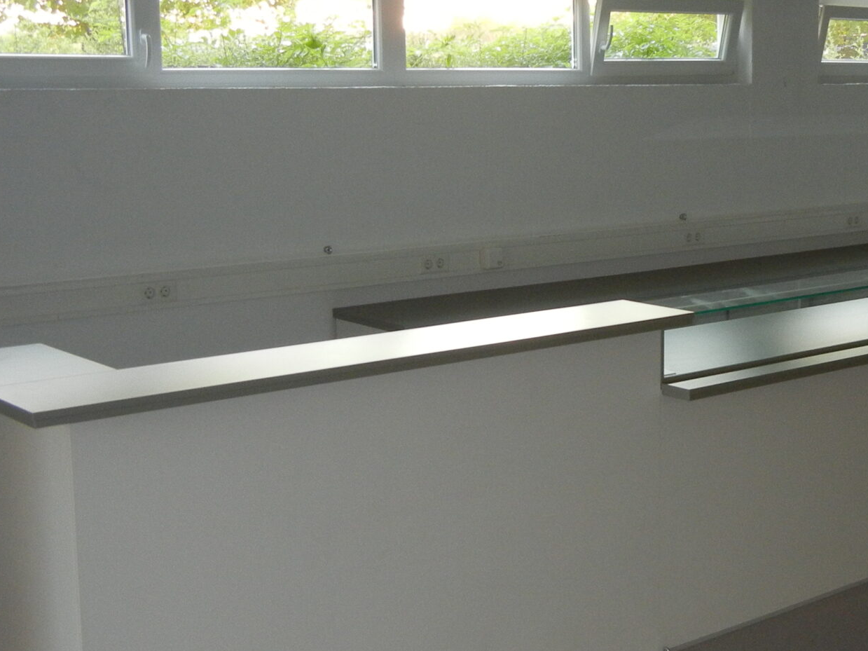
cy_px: 285
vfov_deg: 23.6
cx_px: 698
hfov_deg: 30.4
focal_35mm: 62
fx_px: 1555
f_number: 3.5
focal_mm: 5.4
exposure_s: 1/30
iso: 283
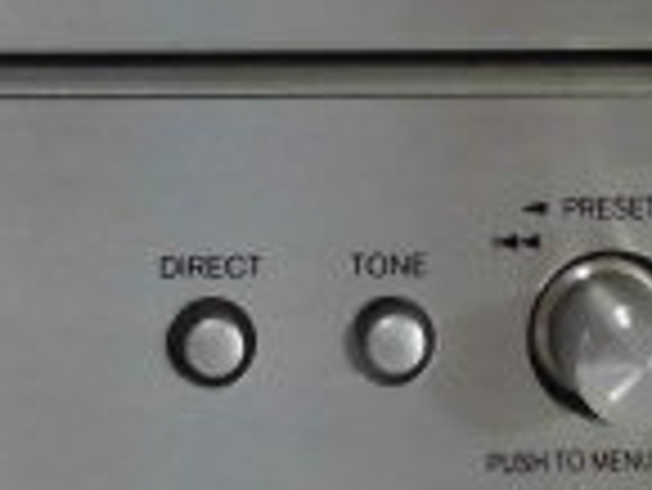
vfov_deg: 12.6
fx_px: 2168
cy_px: -81
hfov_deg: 16.9
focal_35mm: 115
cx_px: 108
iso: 400
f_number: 3.5
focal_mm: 4.6
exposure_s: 1/50
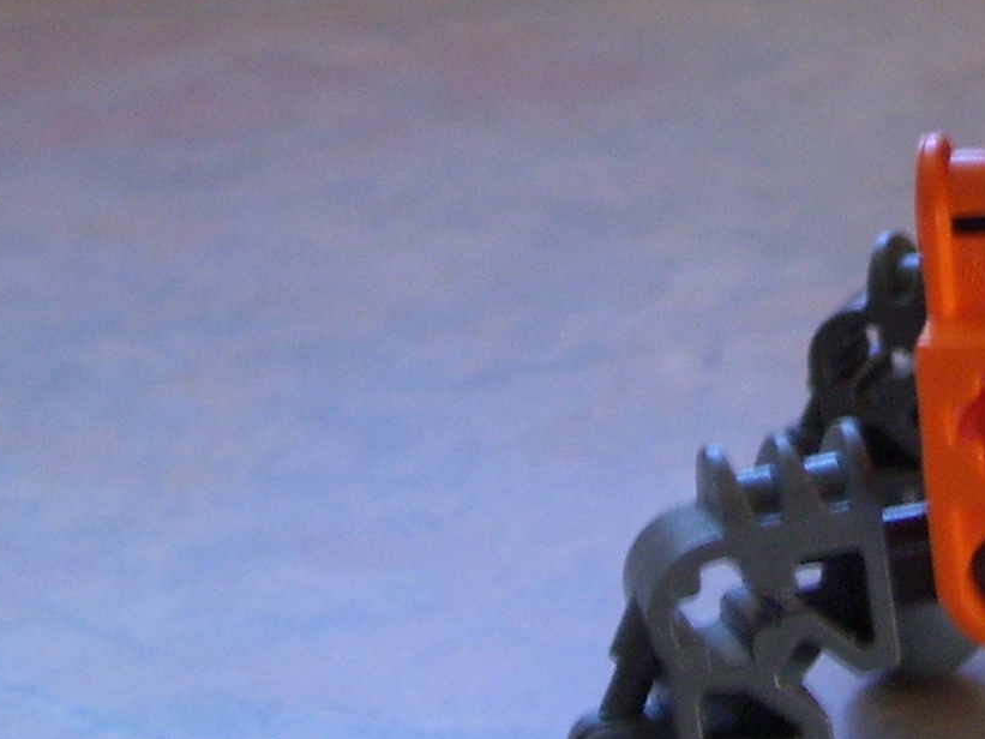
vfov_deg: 14.4
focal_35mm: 101
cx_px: 943
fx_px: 2874
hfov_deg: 19.0
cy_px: 23
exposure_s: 1/8
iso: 160
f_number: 2.7
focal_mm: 6
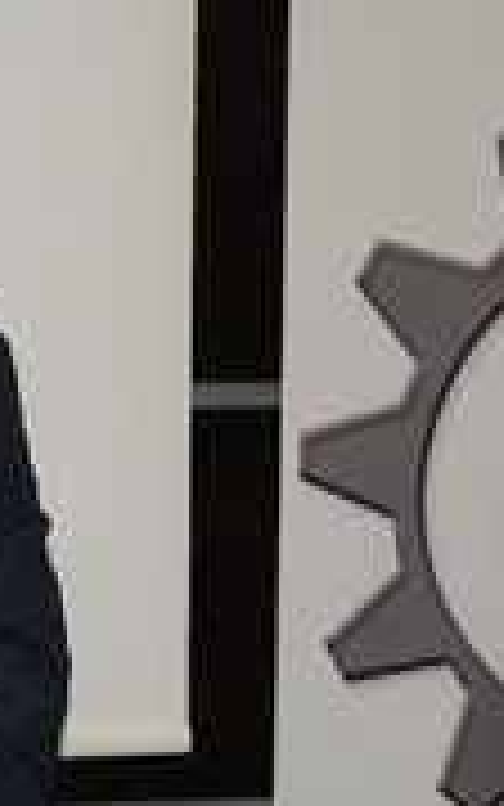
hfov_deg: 7.1
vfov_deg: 11.9
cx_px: -608
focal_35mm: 176
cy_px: 581
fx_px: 3865
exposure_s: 1/60
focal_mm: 34
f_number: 4
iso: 200
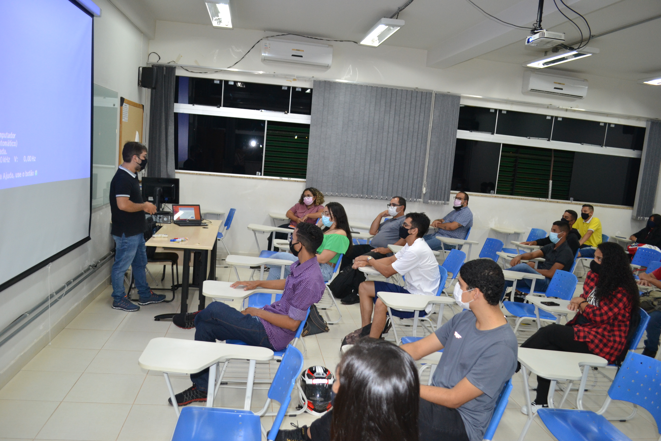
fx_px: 496
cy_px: 220
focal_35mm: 27
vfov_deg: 47.9
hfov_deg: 67.4
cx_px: 330
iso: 1000
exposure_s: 1/60
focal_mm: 18
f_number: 3.5
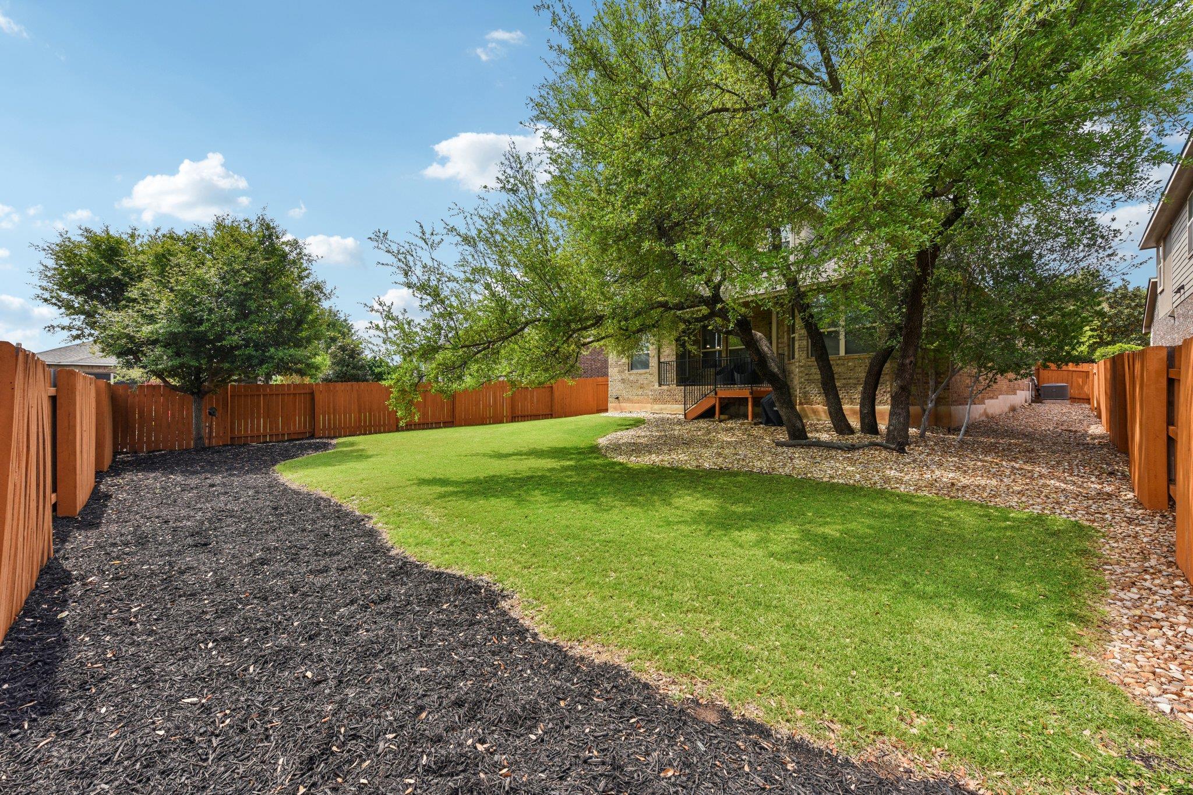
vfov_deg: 81.2
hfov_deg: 104.3
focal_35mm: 14
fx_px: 464
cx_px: 596
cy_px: 398
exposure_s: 1/250
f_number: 8
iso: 100
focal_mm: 14
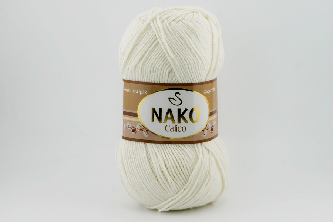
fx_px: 721
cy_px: 111
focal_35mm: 78
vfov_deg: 17.5
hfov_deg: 26.0
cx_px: 166
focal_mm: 52
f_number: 9
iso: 200
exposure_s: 1/320
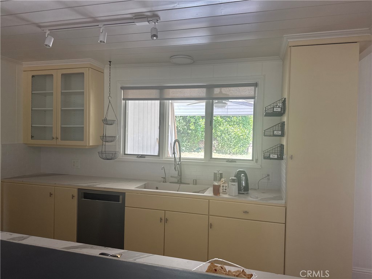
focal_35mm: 24
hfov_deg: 71.6
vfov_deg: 56.8
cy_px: 140
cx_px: 186
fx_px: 258
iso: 200
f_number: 1.78
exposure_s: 1/121
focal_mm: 6.76
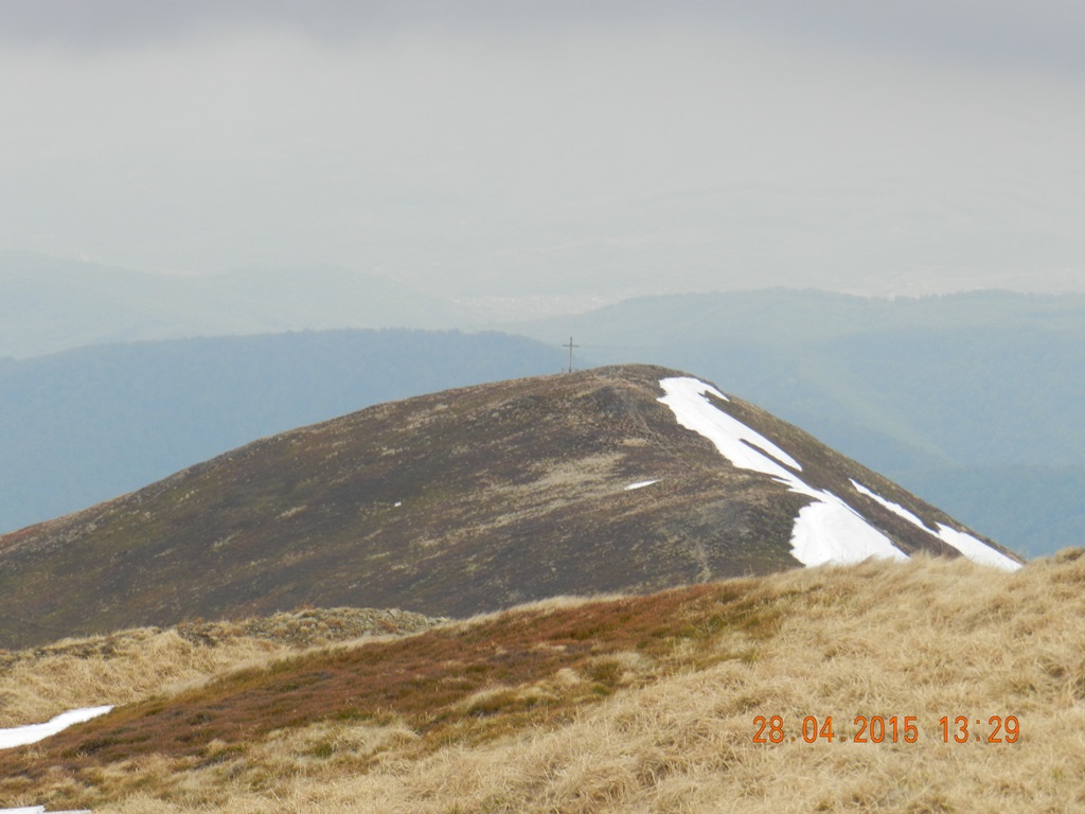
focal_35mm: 176
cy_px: 407
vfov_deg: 8.4
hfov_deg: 11.2
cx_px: 542
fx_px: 5517
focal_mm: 31.2
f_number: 5.4
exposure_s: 1/320
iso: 160
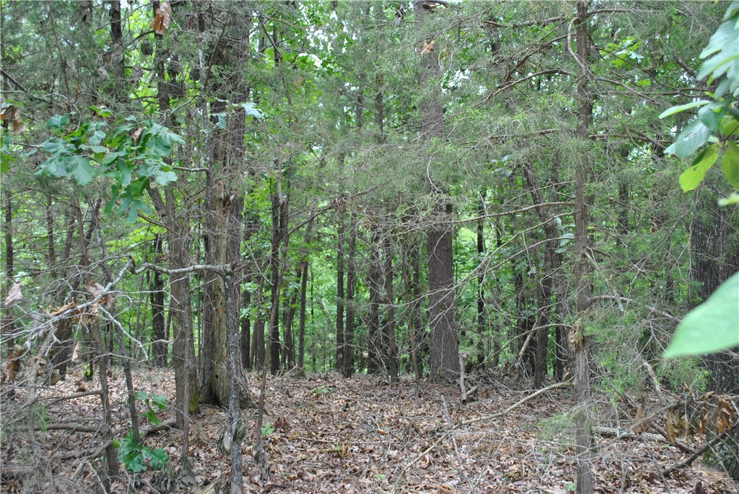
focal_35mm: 39
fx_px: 801
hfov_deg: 49.5
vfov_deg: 34.3
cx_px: 370
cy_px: 247
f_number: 5
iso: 200
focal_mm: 26
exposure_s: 1/100
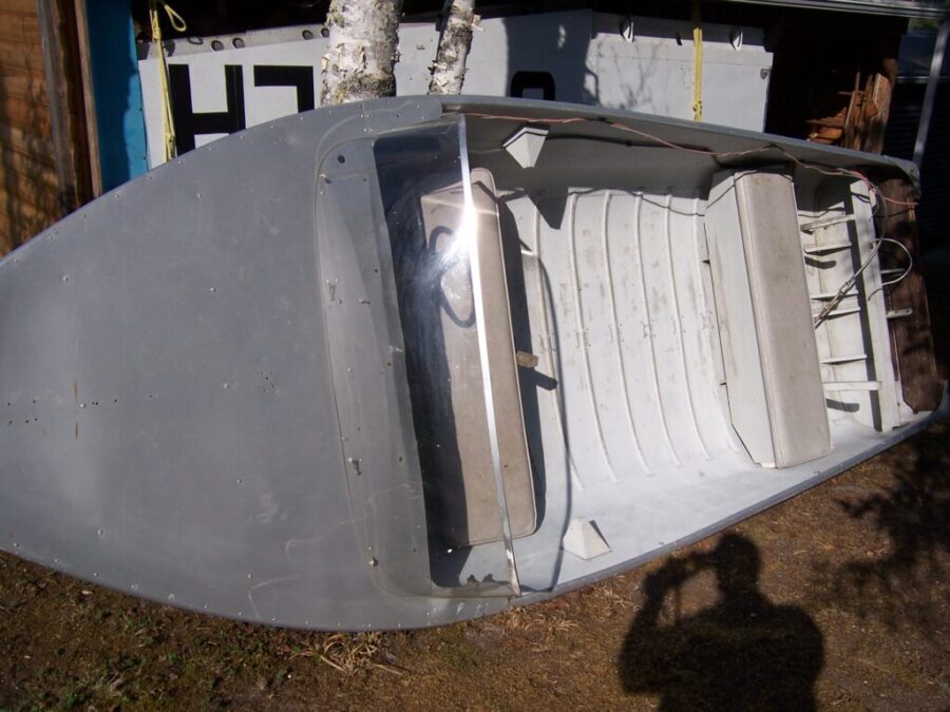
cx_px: 475
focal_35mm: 33
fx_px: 906
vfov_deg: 42.9
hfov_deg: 55.4
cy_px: 356
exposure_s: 1/1000
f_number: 4
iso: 80
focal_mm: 5.5
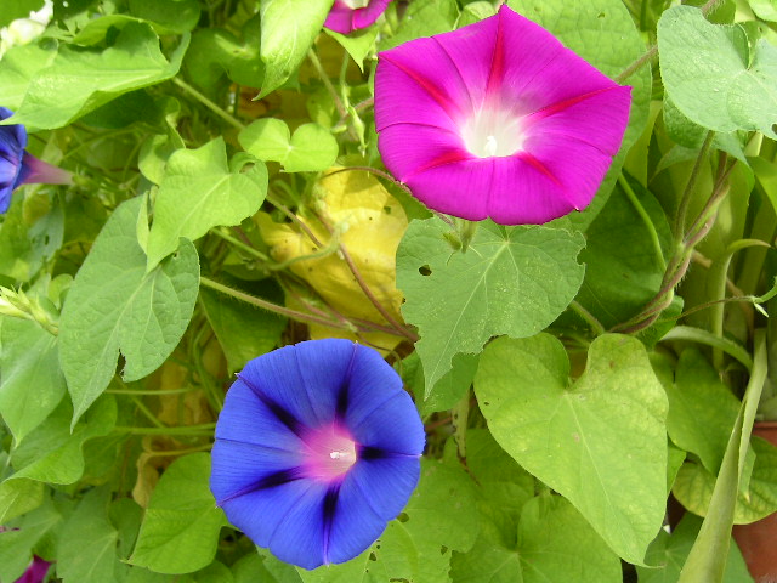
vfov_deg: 39.7
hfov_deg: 51.4
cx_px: 388
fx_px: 808
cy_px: 292
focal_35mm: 36
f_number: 2.8
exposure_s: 1/98.2
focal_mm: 5.6
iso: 50
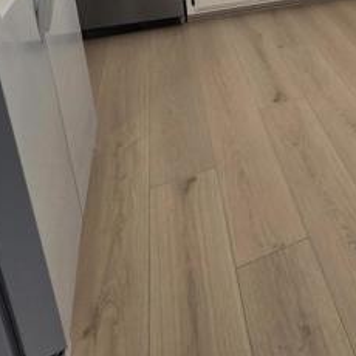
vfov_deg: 40.7
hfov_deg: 43.4
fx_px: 372
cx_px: 361
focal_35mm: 32
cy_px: -39
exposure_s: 1/60
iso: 64
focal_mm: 2.2
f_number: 2.2
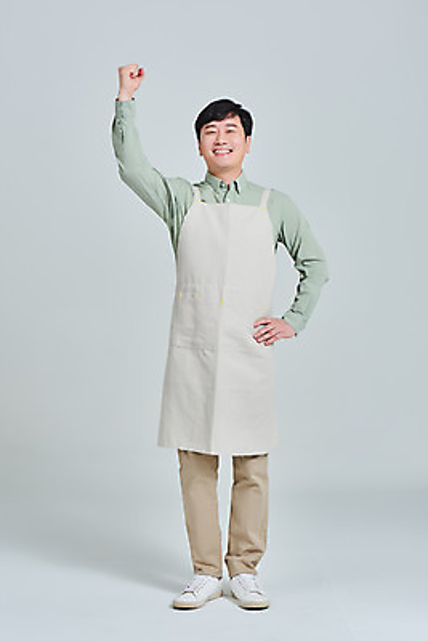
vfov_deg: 26.0
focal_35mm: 78
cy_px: 320
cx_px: 214
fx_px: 1390
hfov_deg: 17.5
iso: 100
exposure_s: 1/125
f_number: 14
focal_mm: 78
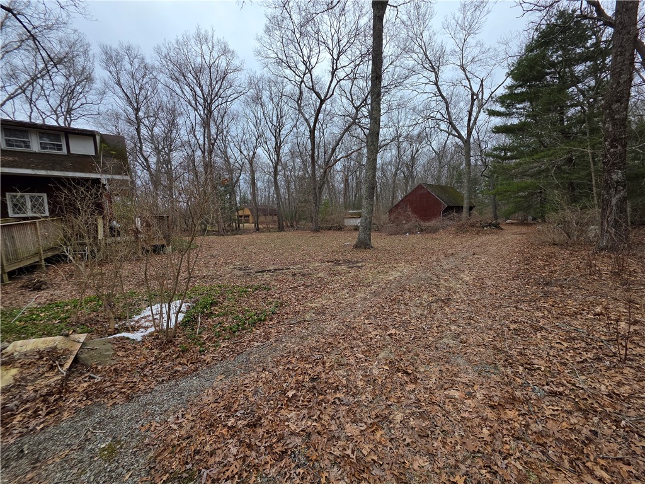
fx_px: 242
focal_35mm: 13
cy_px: 242
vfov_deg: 89.9
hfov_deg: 106.2
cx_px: 322
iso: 40
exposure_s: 1/1170
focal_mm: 2.2
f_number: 1.9
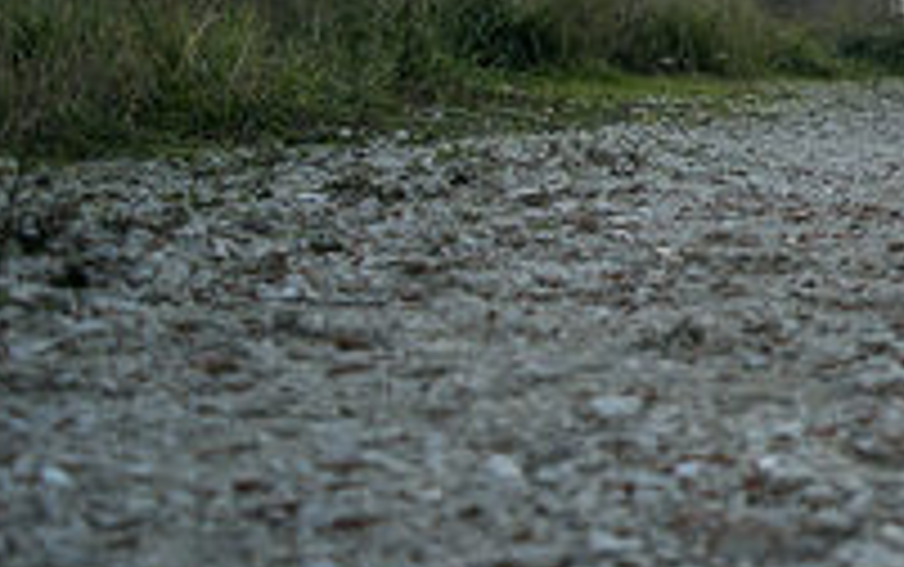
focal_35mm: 82
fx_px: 2022
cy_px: -122
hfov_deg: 21.5
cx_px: 1322
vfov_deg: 15.4
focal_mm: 18
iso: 100
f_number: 3.5
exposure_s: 1/200
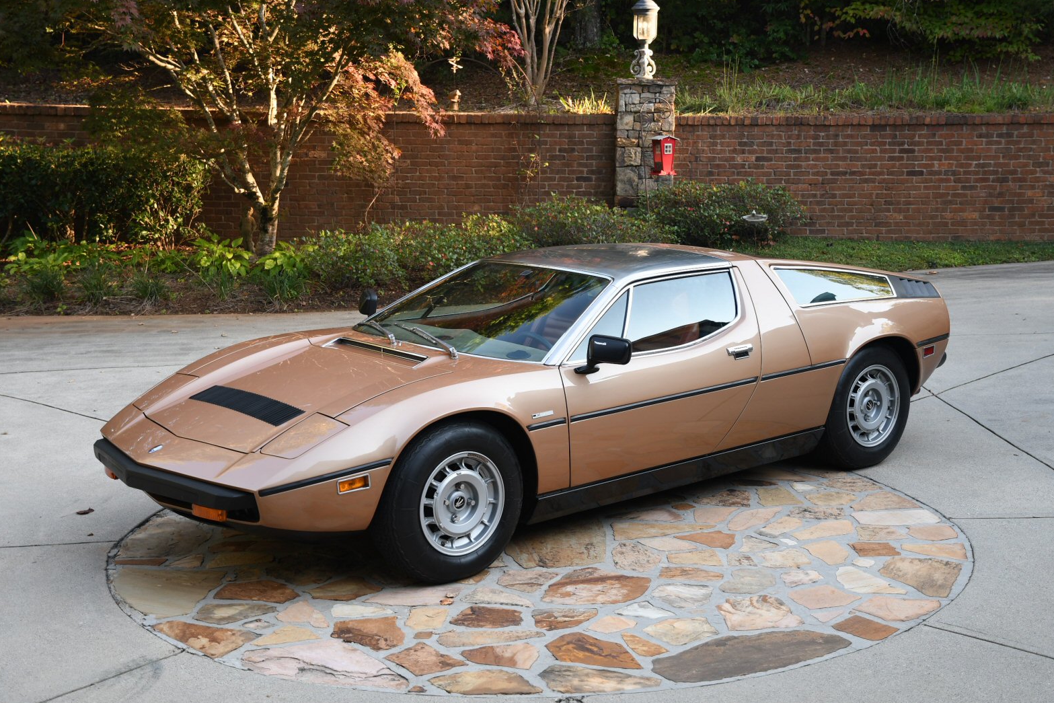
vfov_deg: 27.5
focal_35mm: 49
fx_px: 1435
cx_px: 535
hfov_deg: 40.3
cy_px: 350
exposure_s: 1/60
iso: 100
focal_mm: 32
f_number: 4
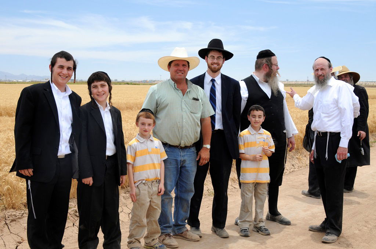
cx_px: 188
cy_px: 124
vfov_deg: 26.4
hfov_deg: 38.9
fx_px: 532
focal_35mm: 51
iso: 250
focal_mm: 34
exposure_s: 1/200
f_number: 7.1
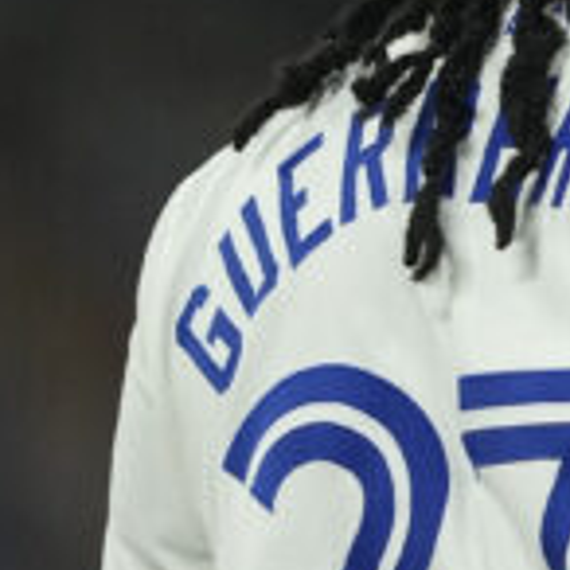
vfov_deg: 0.7
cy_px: 338
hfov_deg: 0.7
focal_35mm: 2379
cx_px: 1890
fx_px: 44320
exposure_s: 1/2000
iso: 2500
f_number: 2.8
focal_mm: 400
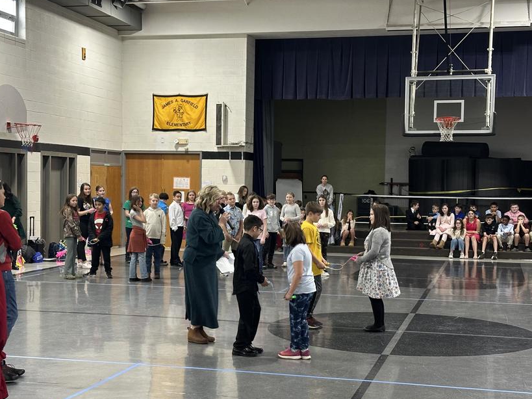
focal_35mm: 60
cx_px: 254
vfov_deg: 24.4
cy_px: 231
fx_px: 922
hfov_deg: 32.2
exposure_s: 1/60
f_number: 1.78
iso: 200
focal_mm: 6.86
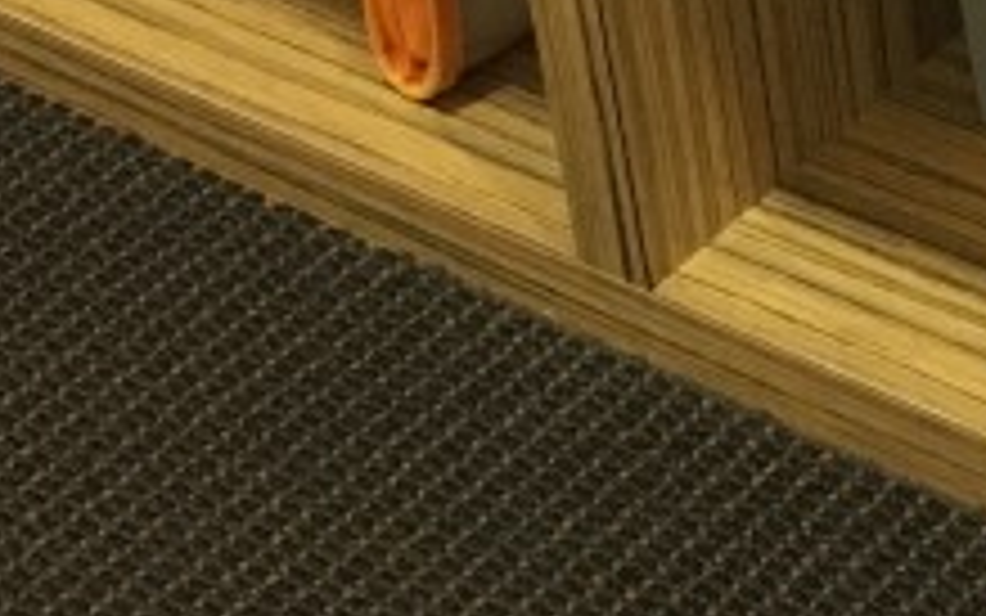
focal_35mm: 150
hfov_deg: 13.7
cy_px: -202
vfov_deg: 8.6
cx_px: 1078
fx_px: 4032
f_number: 2.2
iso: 200
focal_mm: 4.15
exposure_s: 1/30
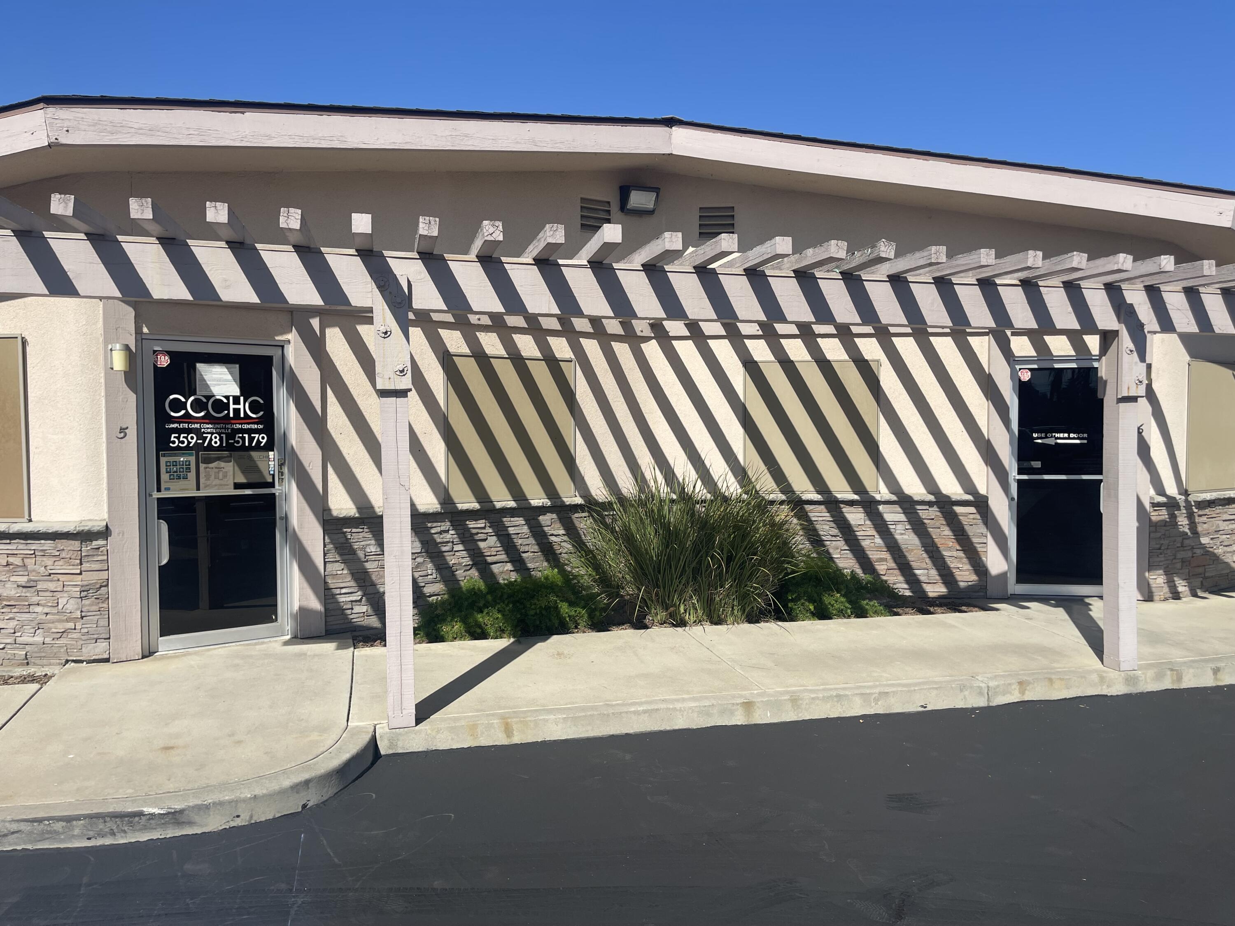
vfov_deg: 54.9
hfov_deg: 69.4
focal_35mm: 25
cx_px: 618
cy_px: 463
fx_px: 892
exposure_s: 1/4525
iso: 32
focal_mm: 5.1
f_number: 1.6
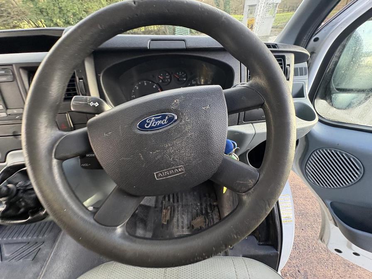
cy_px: 140
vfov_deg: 85.7
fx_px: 150
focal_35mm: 14
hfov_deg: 102.1
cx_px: 186
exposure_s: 1/81
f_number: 2.2
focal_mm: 2.22
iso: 200
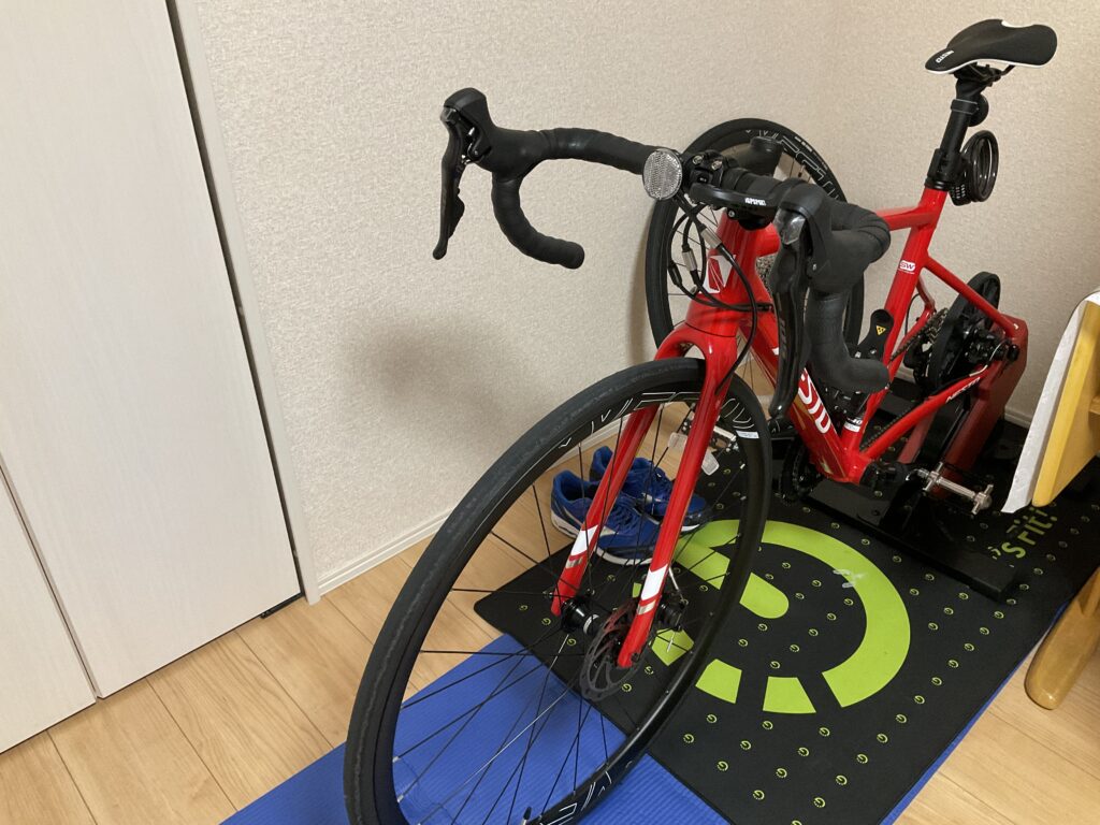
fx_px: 922
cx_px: 550
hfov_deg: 61.7
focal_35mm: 29
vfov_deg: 48.2
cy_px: 412
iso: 250
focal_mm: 3
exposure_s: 1/60
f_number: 1.8
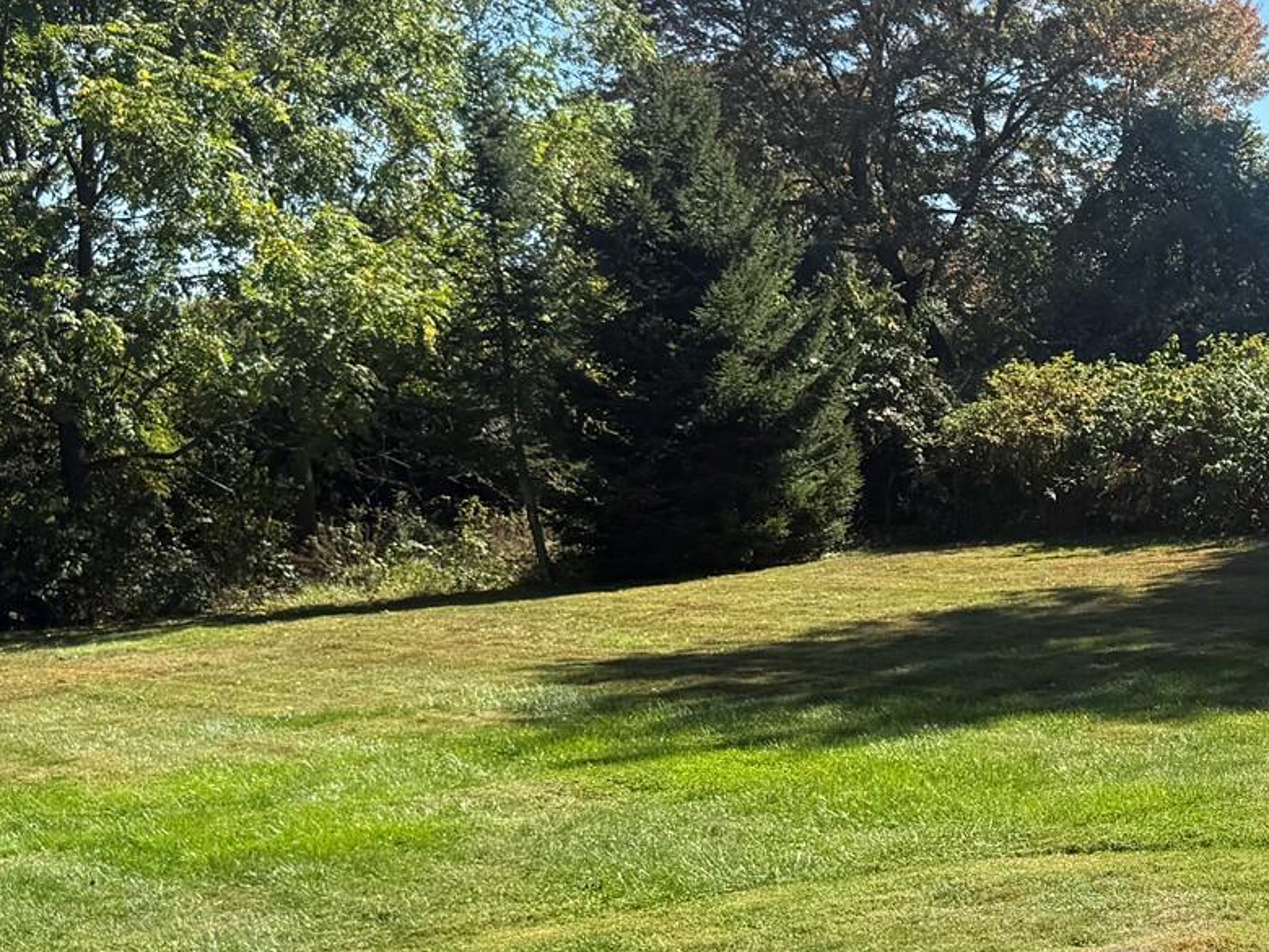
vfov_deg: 23.0
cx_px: 1261
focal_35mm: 63
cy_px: 734
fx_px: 2310
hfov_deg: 28.8
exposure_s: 1/2299
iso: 80
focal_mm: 6.76
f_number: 1.78
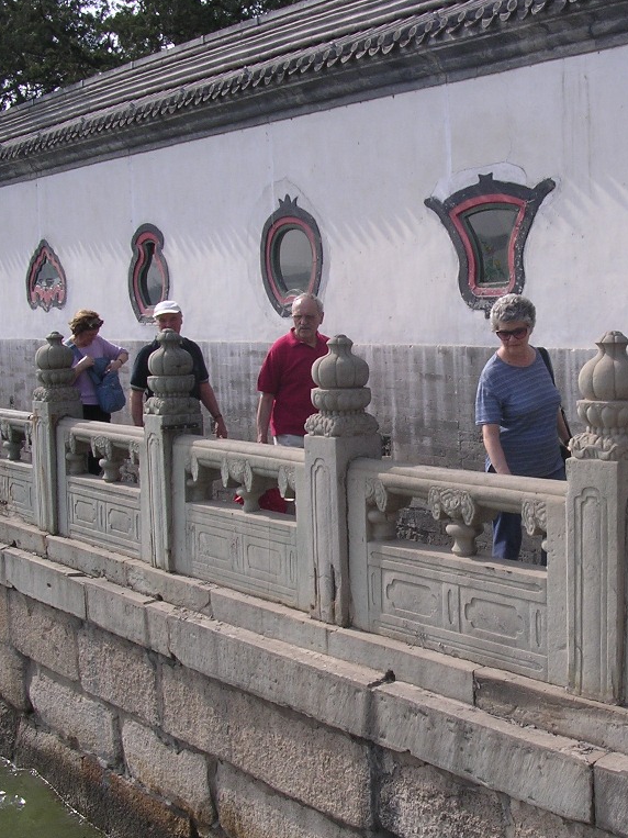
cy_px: 418
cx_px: 483
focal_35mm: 51
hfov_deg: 28.1
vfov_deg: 37.5
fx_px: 1234
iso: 100
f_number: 5.6
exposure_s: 1/210
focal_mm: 5.8
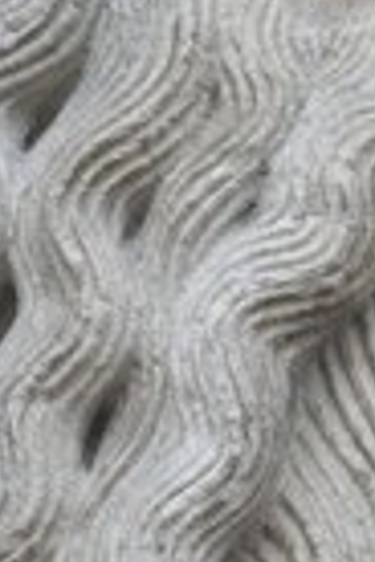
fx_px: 24498
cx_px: 471
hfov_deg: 0.9
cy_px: 204
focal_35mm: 1568
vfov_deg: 1.3
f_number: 5.6
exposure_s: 1/320
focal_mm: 300
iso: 1600
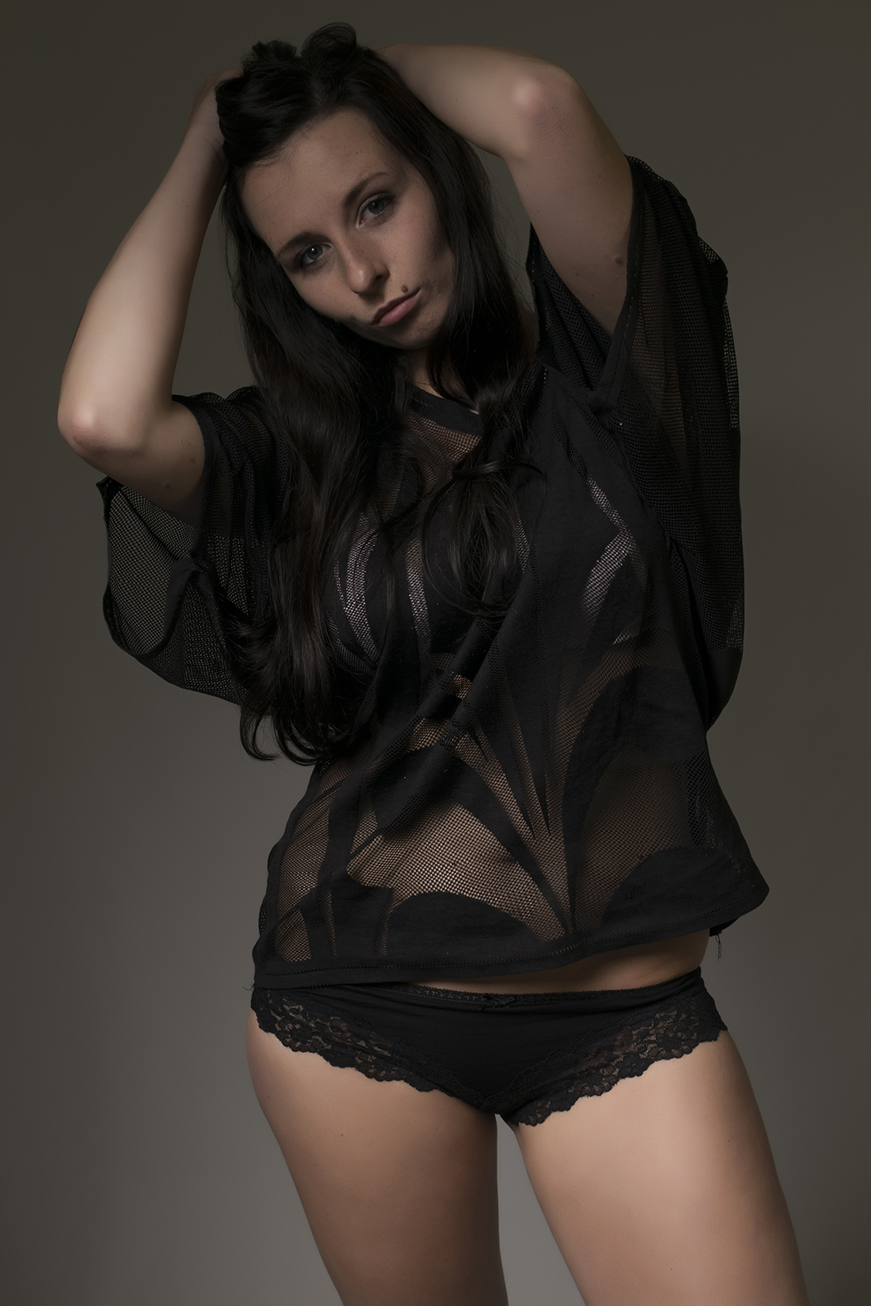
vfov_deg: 33.4
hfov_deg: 22.6
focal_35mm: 60
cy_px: 653
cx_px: 436
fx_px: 2177
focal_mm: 40
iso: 100
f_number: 13
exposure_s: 1/100
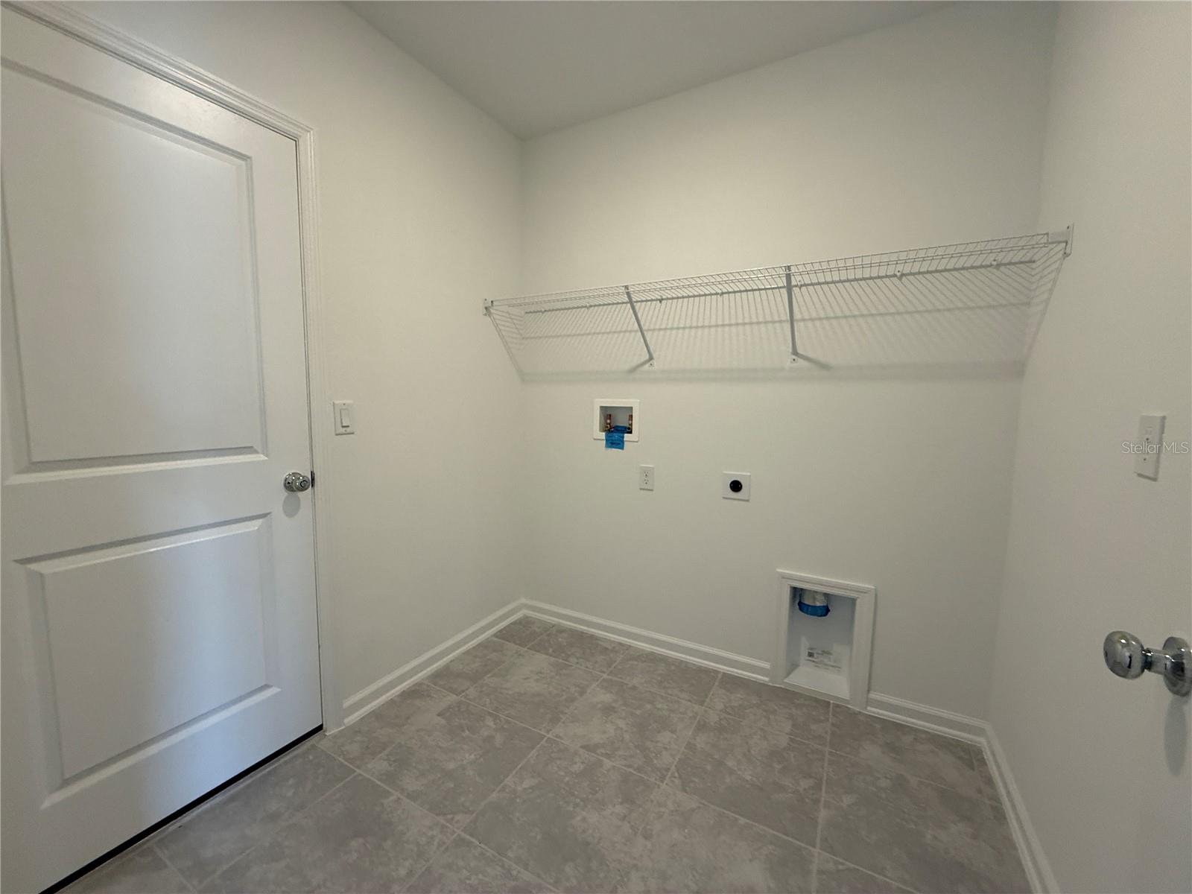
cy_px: 447
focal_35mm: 14
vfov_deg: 85.7
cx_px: 596
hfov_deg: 102.1
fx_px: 482
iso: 200
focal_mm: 2.22
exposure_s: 1/120
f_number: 2.2
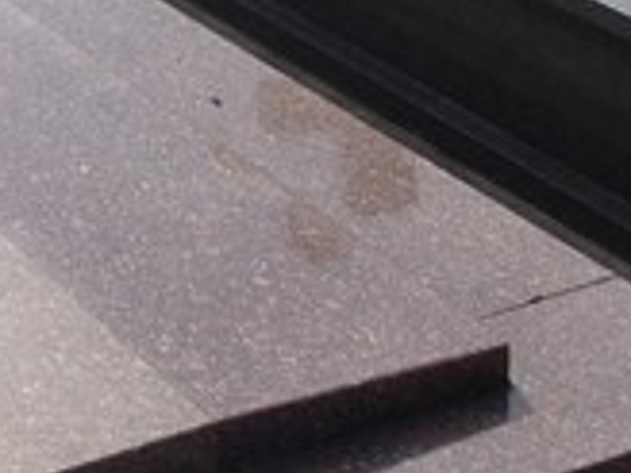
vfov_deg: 11.4
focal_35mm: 129
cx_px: -362
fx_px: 2351
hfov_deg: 14.1
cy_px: 46
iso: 50
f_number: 2.4
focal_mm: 4.12
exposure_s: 1/1550
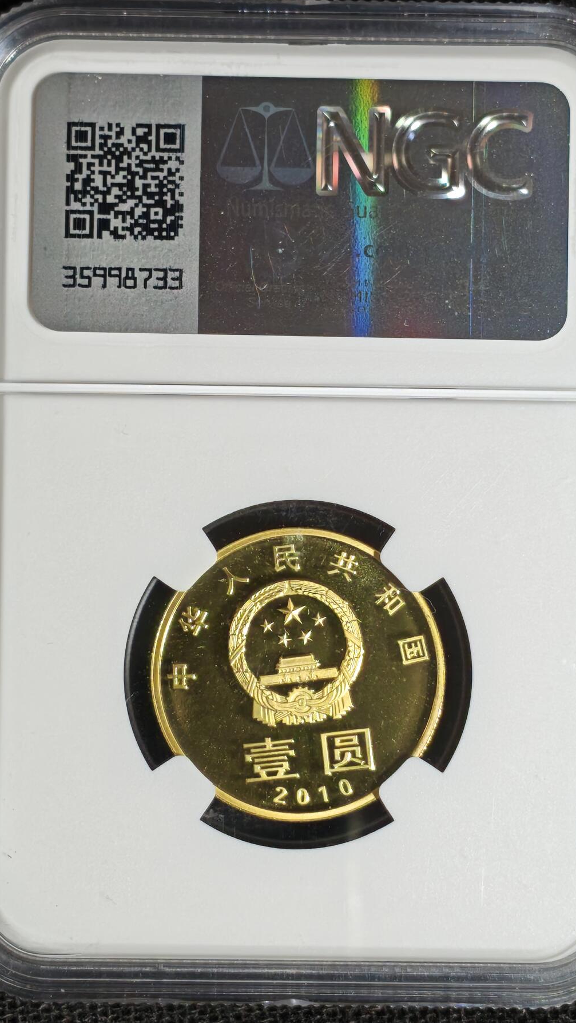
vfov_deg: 20.7
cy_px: 513
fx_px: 2796
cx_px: 284
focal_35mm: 103
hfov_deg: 11.8
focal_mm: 4.94
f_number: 1.5
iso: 50
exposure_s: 1/370
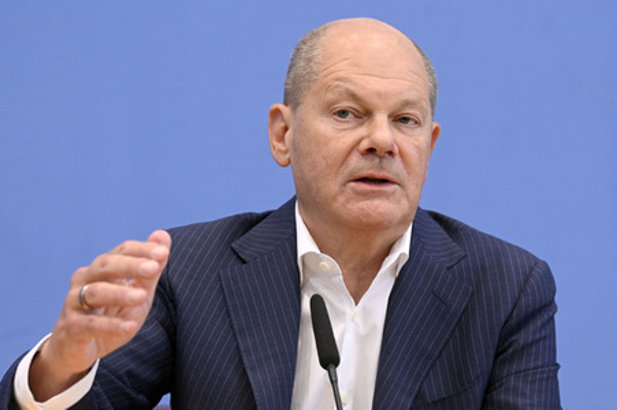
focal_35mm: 135
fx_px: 2312
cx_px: 308
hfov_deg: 15.2
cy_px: 205
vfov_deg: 10.1
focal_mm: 135
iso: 4000
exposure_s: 1/640
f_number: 5.6
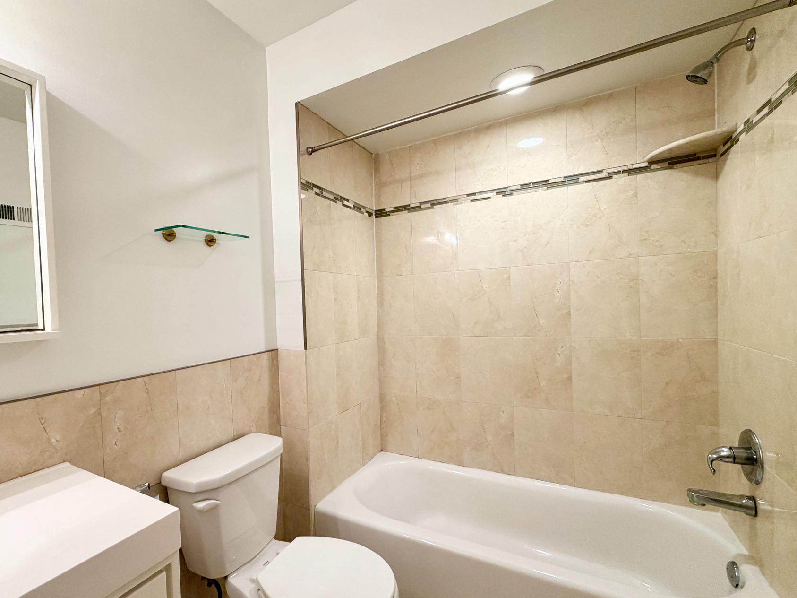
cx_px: 326
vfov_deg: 74.7
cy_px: 316
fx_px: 391
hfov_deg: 90.1
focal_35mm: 17
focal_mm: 2.22
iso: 200
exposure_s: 1/120
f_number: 2.2
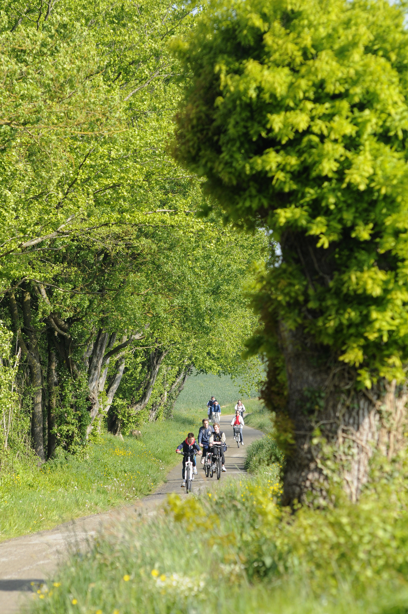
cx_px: 204
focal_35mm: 225
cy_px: 307
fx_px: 3835
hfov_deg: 6.1
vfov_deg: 9.2
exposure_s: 1/1250
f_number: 4.5
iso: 400
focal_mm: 150
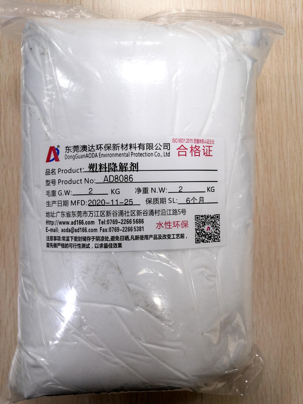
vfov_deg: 65.3
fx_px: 315
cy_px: 202
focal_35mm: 27
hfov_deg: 51.4
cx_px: 152
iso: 250
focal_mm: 3.95
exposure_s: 1/30
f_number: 1.8
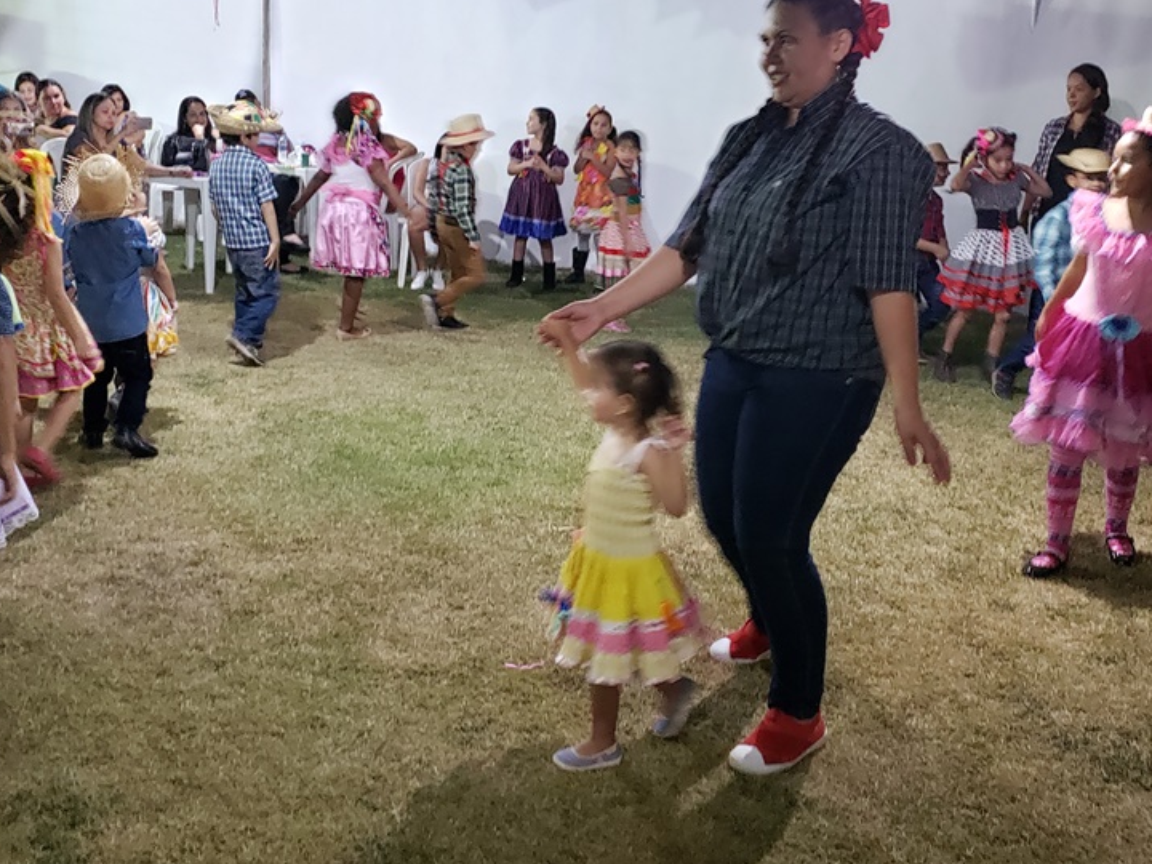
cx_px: 539
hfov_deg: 50.1
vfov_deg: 38.5
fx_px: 1231
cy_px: 357
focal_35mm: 37
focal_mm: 4.3
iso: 640
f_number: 1.5
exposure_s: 1/30
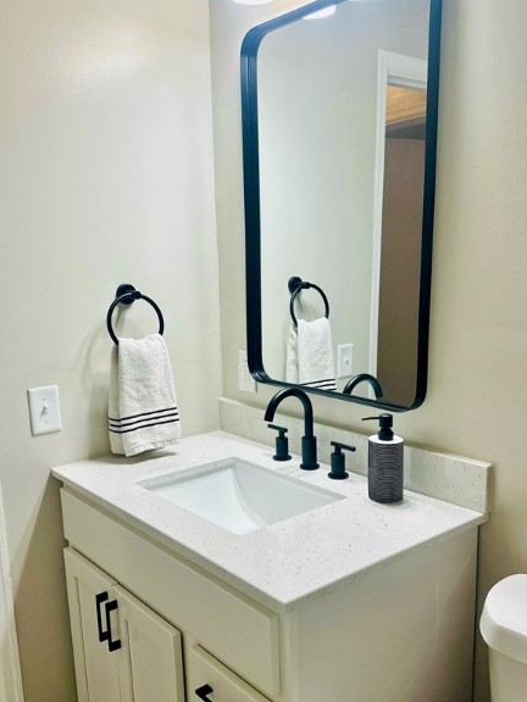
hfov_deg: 44.2
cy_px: 389
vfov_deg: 56.7
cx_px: 266
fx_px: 650
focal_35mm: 32
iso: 100
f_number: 1.78
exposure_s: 1/120
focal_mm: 6.86
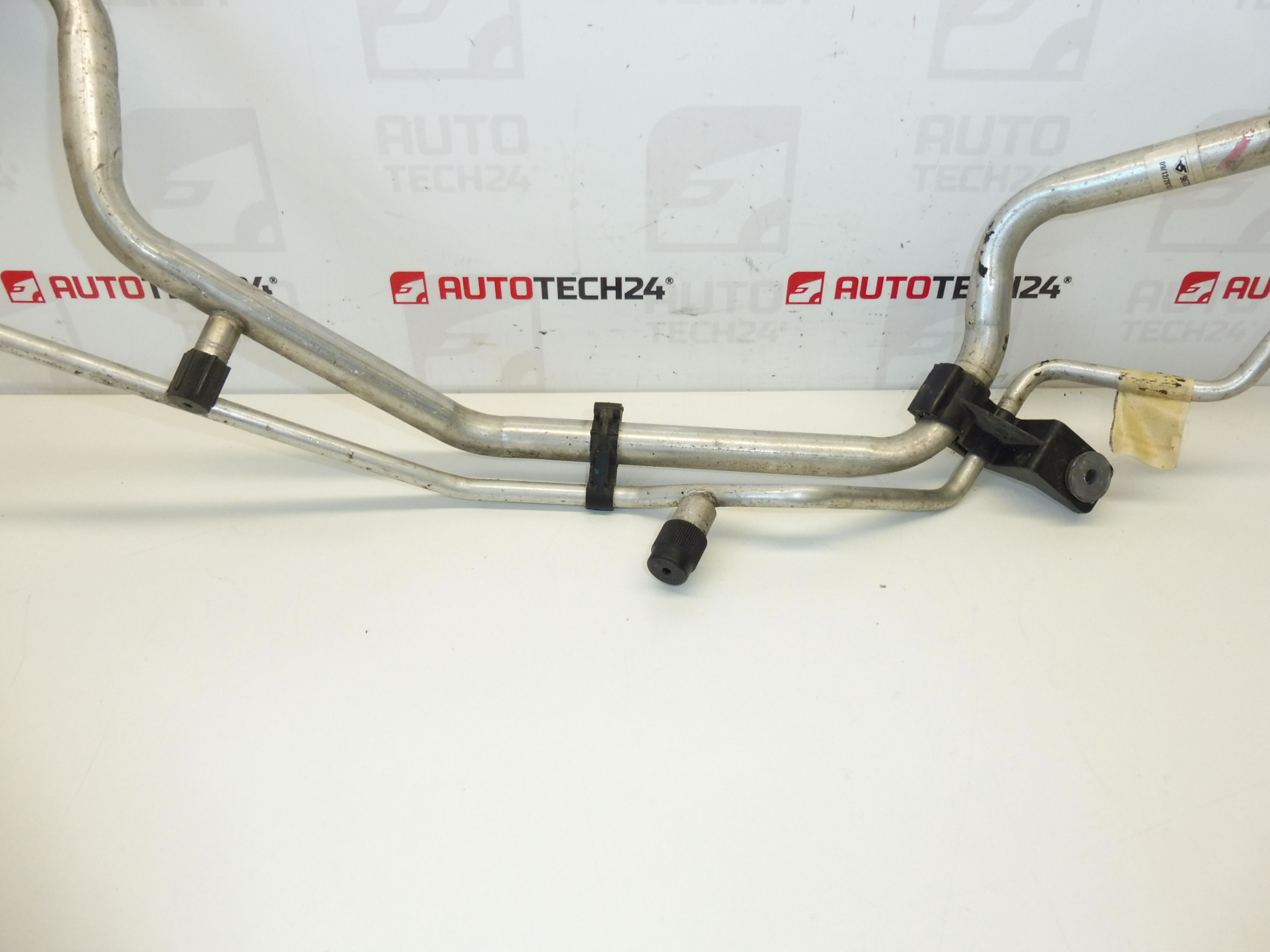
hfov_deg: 69.4
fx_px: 917
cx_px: 635
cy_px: 476
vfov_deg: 54.9
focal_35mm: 25
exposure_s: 1/125
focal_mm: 4.4
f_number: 3.5
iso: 200
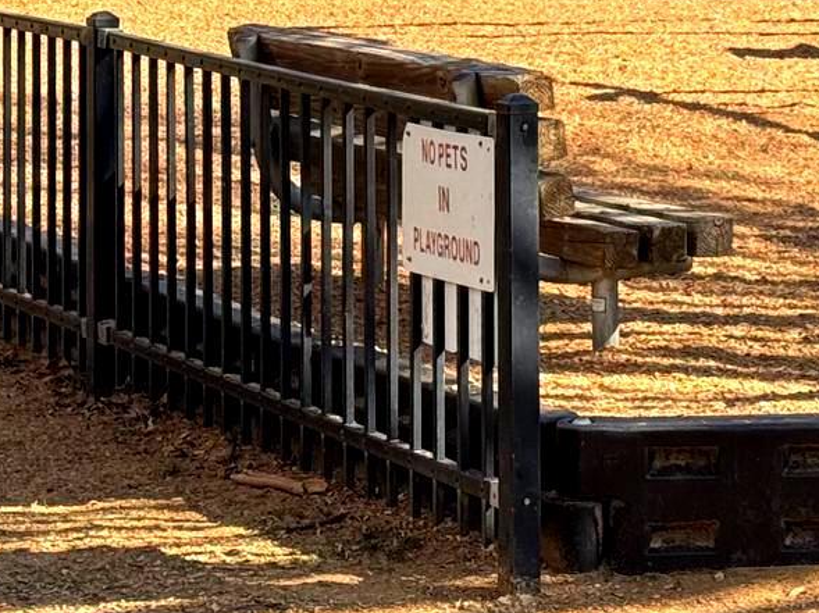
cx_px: 937
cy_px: -263
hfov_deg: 11.6
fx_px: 3949
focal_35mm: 167
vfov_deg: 8.7
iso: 64
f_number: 1.78
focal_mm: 6.76
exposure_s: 1/1395
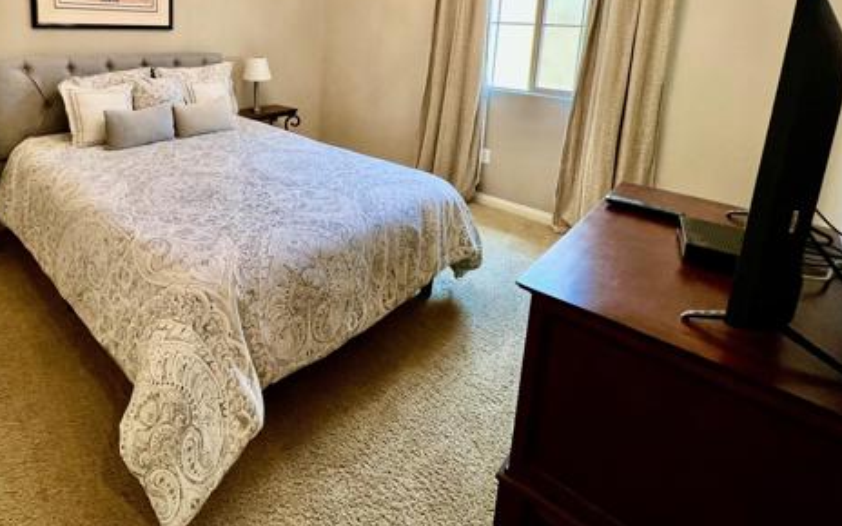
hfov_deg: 85.6
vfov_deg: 57.0
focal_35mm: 19
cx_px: 298
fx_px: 436
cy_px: 96
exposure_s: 1/60
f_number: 1.8
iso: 160
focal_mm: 1.57
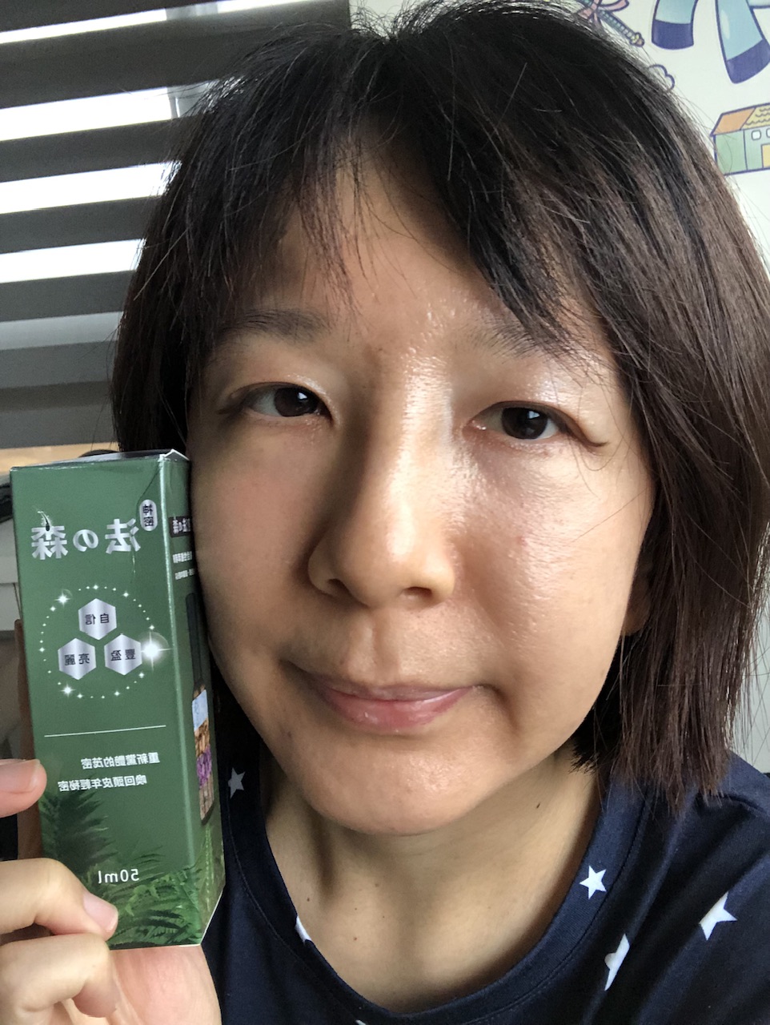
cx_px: 385
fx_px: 948
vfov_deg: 56.8
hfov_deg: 44.2
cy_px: 512
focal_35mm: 32
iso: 250
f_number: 2.2
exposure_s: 1/60
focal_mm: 2.87
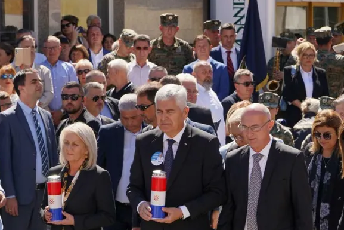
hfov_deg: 13.6
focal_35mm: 151
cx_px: 123
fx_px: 1443
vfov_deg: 9.1
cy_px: 146
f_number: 7.1
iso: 100
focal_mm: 70
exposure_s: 1/250
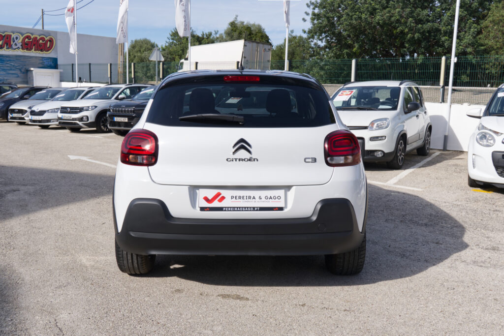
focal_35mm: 36
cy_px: 168
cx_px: 252
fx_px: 504
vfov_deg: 36.9
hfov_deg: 53.1
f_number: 8
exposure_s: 1/320
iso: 160
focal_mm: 24.2
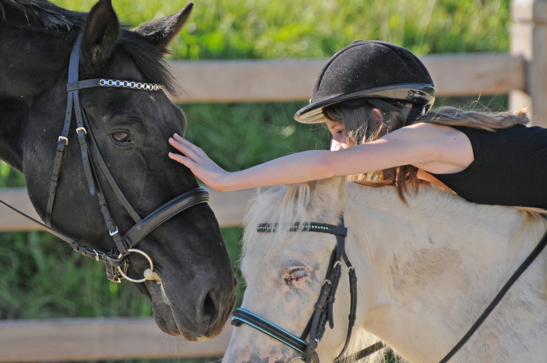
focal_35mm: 767
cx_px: 209
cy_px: 209
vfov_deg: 1.8
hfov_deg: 2.7
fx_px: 11640
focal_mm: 300
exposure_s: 1/320
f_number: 5.6
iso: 200
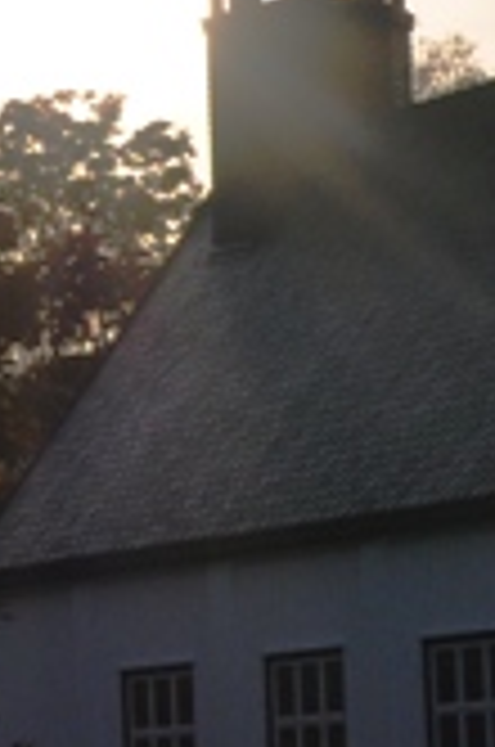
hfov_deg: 9.6
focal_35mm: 142
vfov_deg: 14.4
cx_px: 135
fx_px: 2933
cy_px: 158
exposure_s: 1/800
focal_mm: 29
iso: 200
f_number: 14
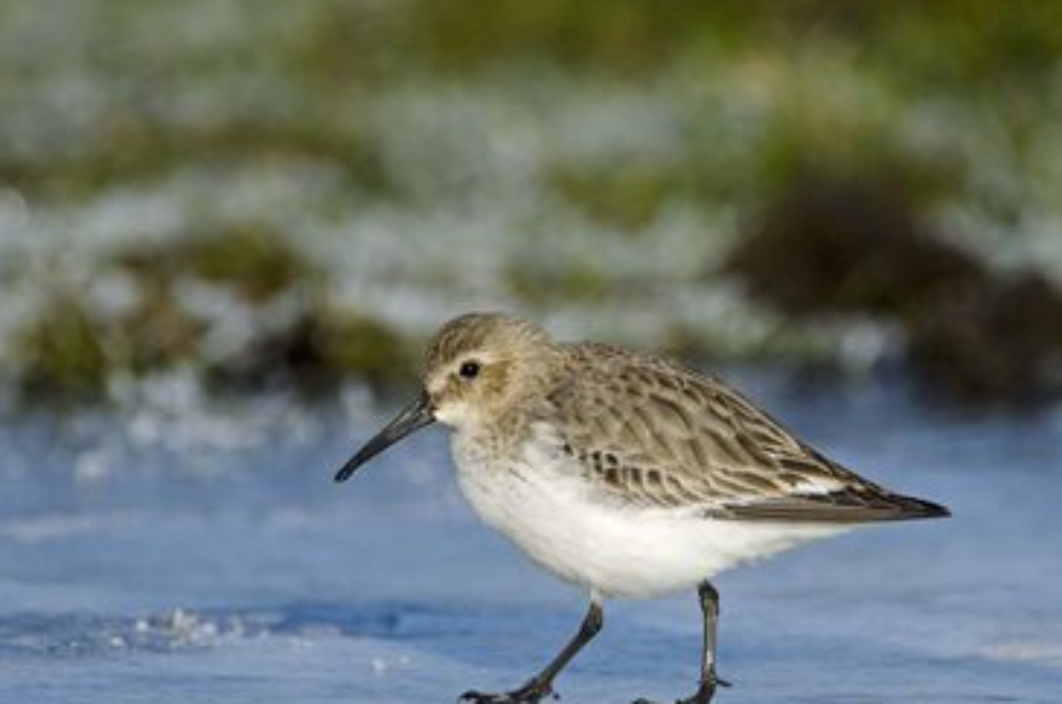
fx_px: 37841
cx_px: 624
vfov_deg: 1.1
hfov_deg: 1.6
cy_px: 425
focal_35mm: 1285
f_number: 6.3
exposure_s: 1/1000
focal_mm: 700
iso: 200
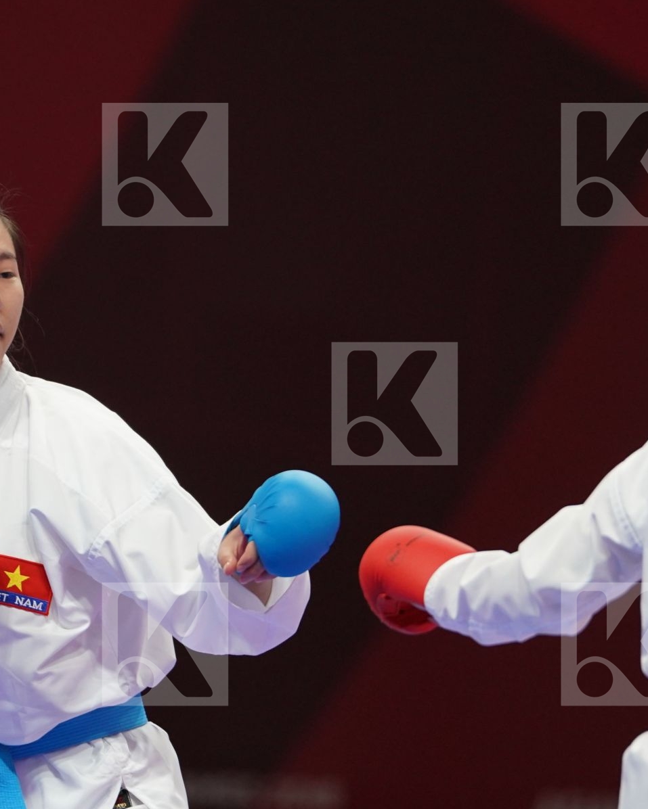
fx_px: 14214
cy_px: 404
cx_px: 165
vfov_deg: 3.3
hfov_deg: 2.6
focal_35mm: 593
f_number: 4
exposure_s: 1/500
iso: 1600
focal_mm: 280
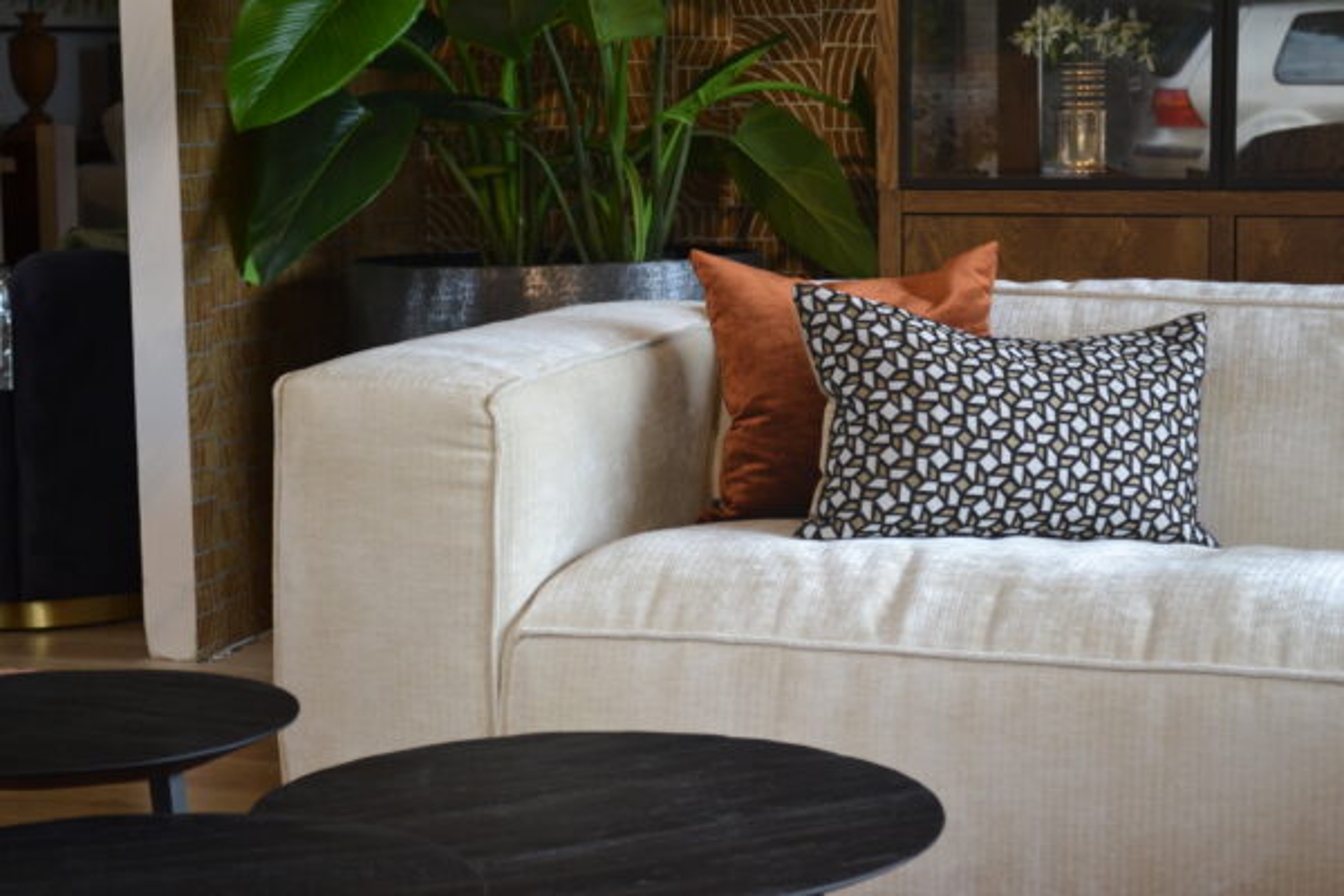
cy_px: 448
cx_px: 672
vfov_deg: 18.9
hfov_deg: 28.1
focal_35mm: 72
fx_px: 2688
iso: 400
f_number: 5.6
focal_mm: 48
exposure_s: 1/100
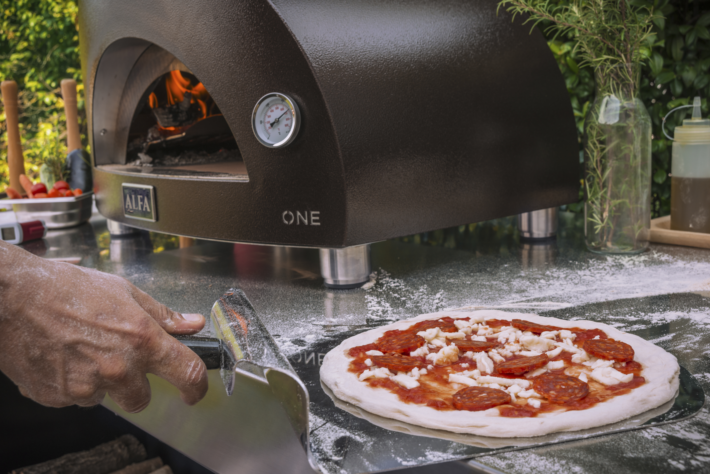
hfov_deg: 48.4
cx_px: 355
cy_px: 237
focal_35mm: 40
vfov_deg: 33.4
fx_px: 789
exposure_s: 1/160
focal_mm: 40
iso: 500
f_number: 10
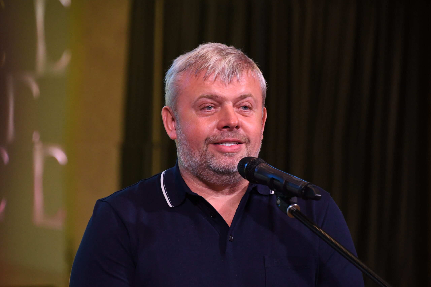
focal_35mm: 240
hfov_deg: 8.6
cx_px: 216
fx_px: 2873
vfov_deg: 5.7
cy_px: 144
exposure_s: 1/320
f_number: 7.1
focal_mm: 160
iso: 4000
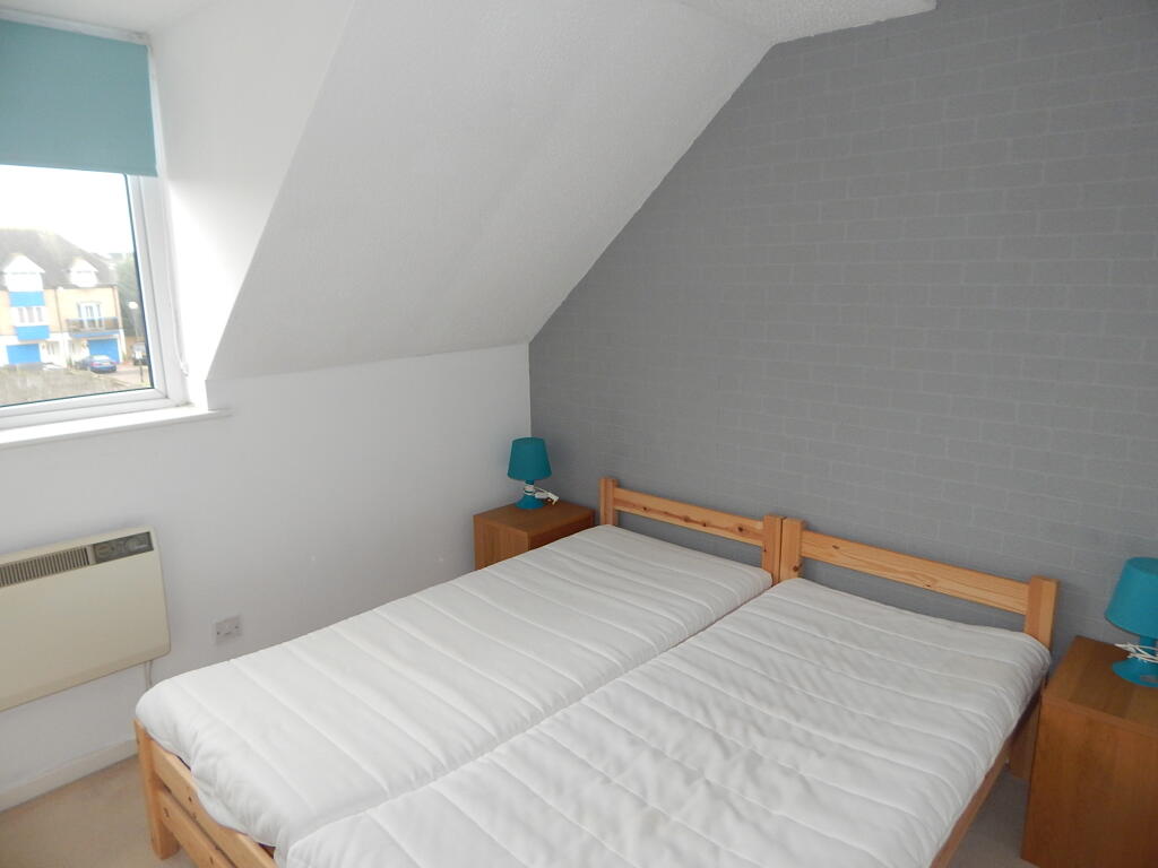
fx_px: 736
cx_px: 579
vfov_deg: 61.1
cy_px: 434
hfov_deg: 76.4
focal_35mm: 22
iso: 200
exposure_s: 1/30
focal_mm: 4
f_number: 3
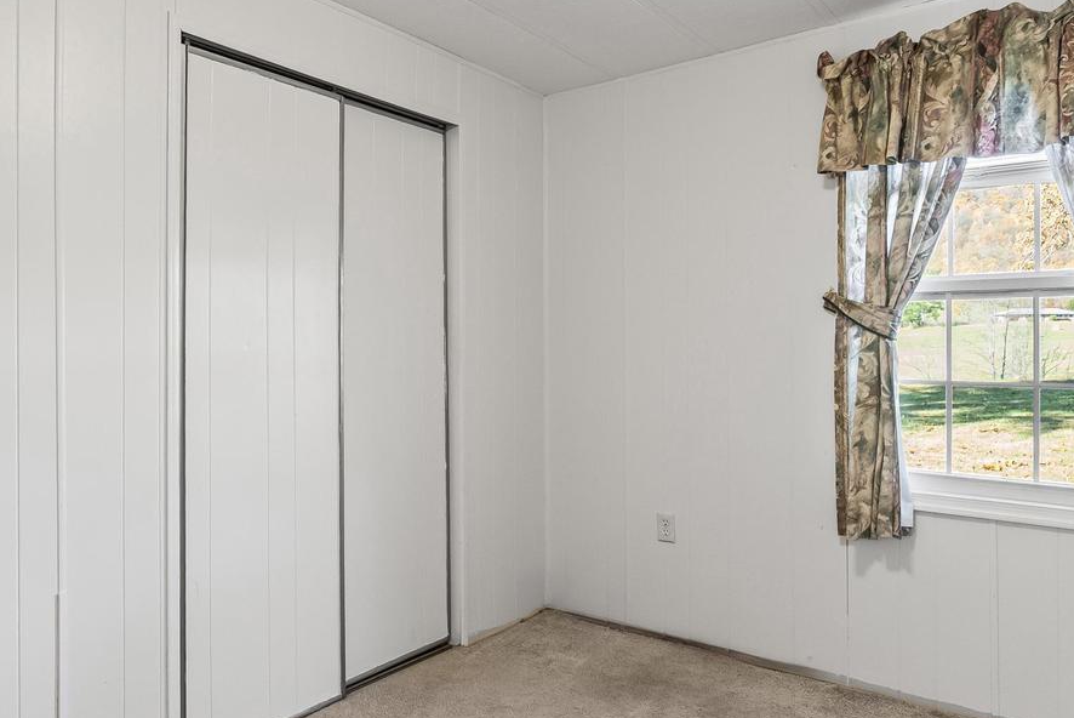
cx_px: 417
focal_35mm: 26
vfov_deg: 49.6
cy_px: 337
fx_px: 776
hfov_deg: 68.5
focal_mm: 16
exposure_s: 1/5
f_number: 8
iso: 2000
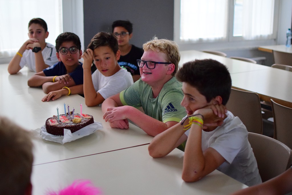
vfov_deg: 25.8
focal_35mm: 52
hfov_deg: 37.8
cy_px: 98
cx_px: 146
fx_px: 426
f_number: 1.8
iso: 3200
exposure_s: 1/320
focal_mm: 35
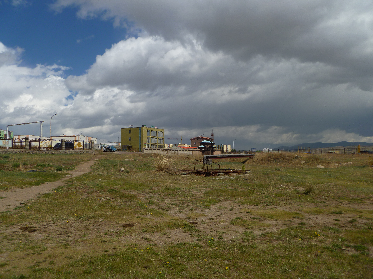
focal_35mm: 28
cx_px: 186
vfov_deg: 49.7
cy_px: 140
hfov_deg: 63.4
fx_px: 302
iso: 80
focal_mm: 5
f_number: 10
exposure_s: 1/250
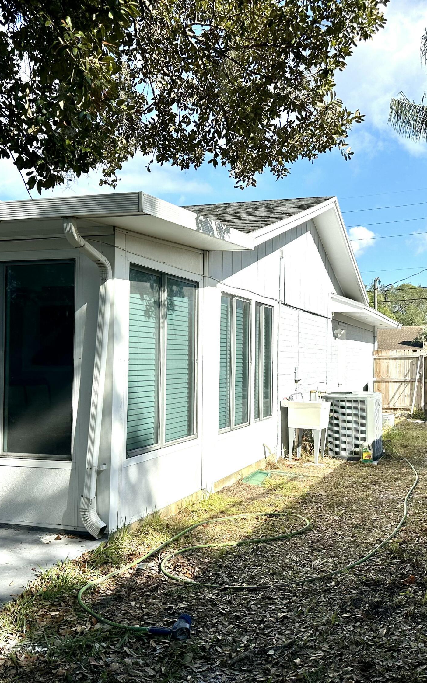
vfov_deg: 56.7
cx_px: 268
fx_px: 633
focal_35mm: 34
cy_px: 341
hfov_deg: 37.0
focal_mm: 6.86
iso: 80
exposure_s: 1/3861
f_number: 1.78
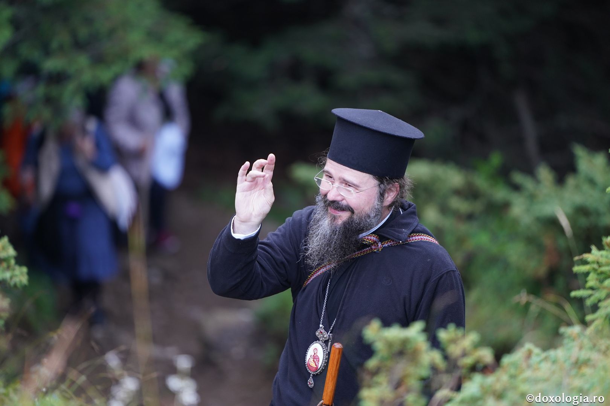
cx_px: 305
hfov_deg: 10.3
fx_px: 3389
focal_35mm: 200
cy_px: 203
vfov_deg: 6.9
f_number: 2.8
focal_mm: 200
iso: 1250
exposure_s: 1/500
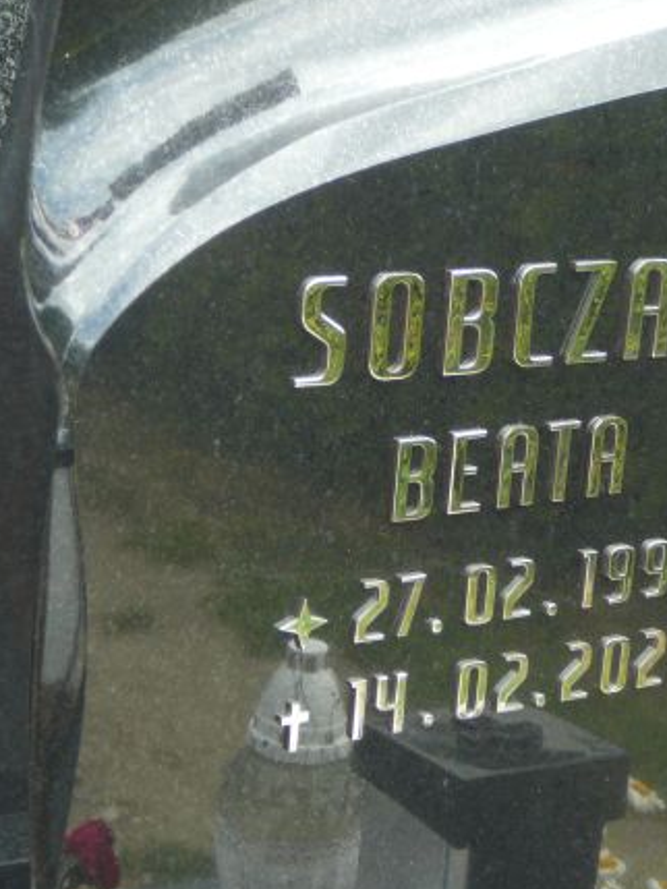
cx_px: 443
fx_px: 2491
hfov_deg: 15.2
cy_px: 483
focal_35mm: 97
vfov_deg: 20.2
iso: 80
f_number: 3.6
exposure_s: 1/60
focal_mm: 9.7
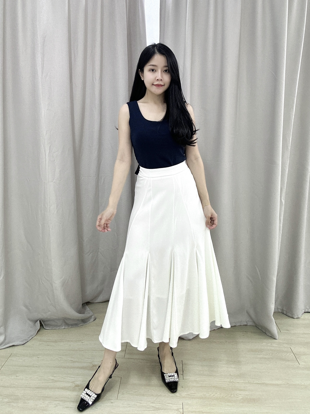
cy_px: 207
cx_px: 155
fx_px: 275
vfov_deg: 73.9
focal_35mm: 23
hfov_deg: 58.9
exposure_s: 1/50
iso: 100
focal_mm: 2.69
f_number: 1.9
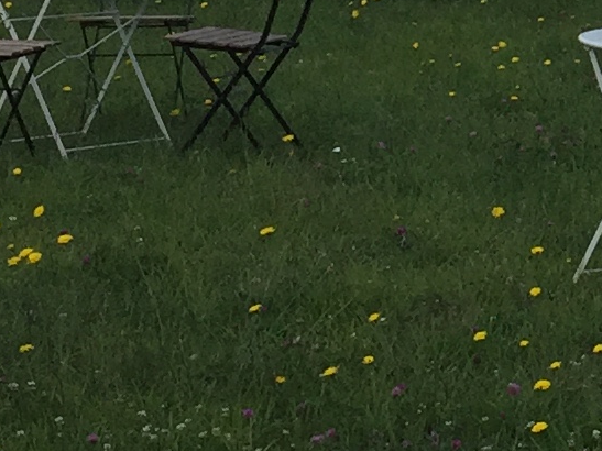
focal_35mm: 173
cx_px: 1062
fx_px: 3008
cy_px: -223
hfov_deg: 10.8
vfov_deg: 8.4
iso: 32
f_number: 2.2
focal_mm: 4.15
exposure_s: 1/2083
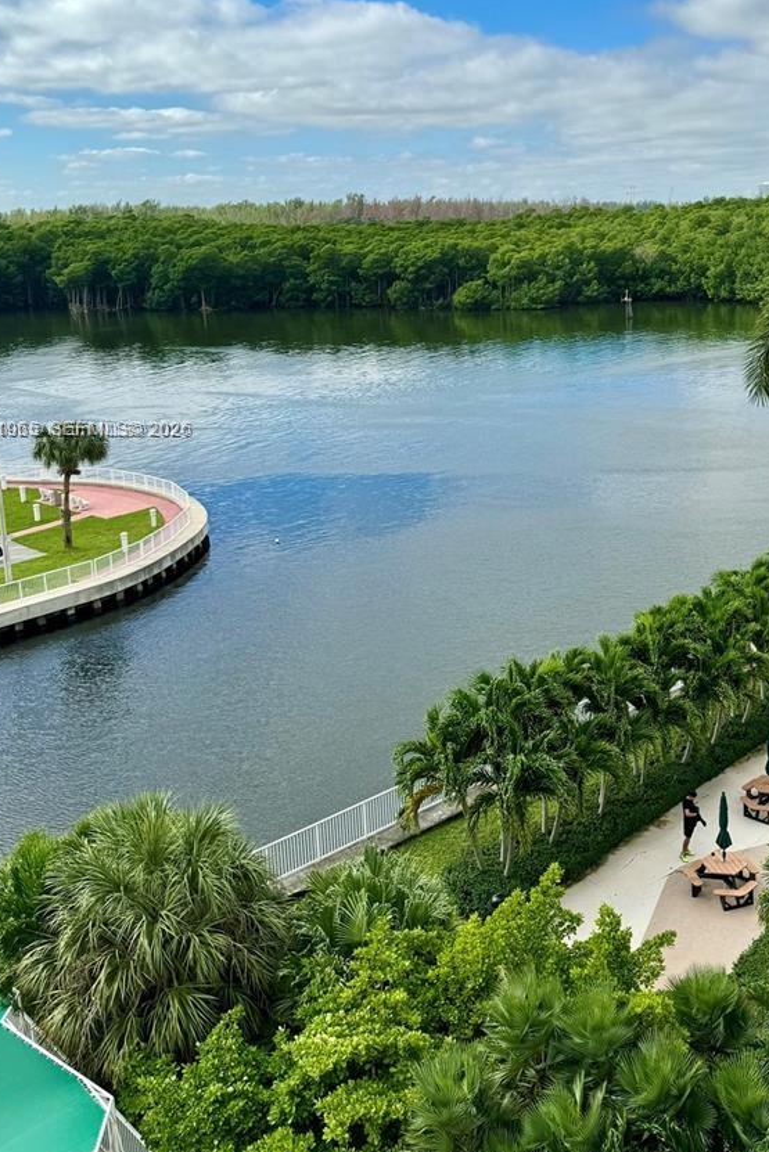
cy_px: 431
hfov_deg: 36.2
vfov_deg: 52.5
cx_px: 558
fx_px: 1153
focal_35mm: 36
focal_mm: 6.86
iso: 80
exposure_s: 1/5814
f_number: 1.78
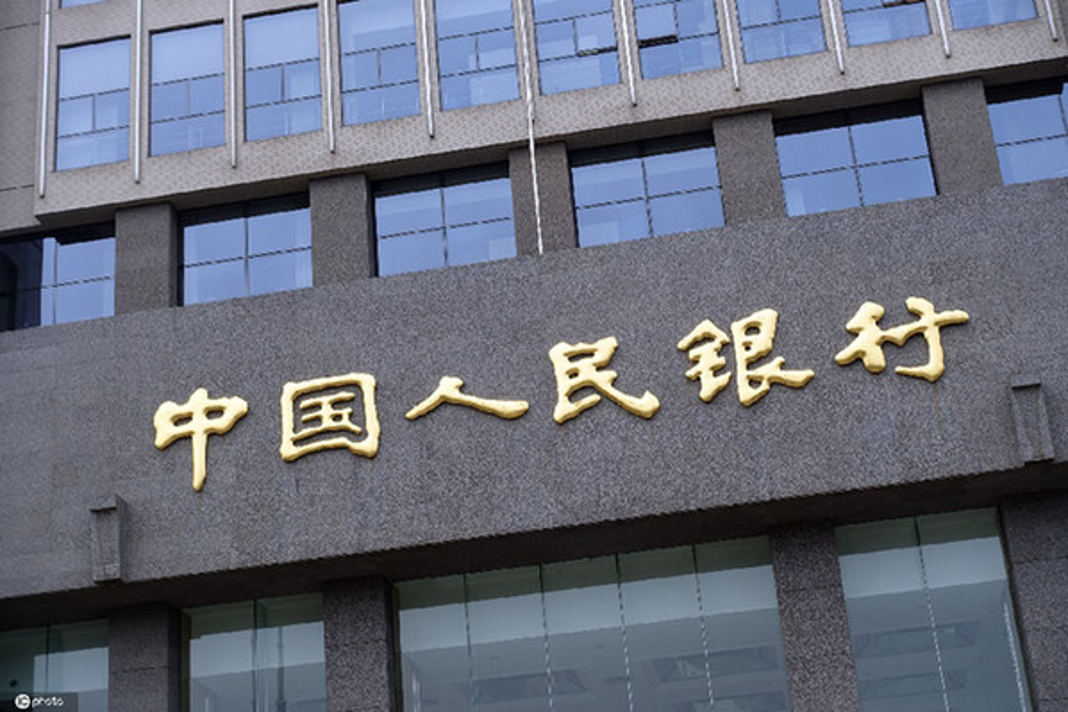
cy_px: 356
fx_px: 1840
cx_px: 534
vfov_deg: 21.9
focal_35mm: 62
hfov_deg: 32.4
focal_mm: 22.77
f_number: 5.6
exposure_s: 1/100
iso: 125
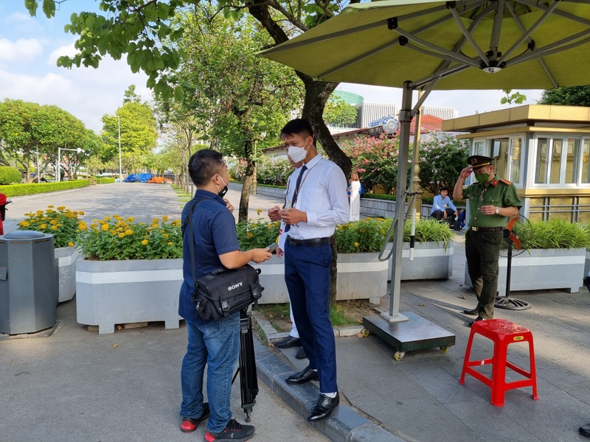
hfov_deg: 67.3
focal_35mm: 26
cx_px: 295
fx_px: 443
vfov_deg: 53.1
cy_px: 221
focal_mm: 5.4
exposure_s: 1/1040
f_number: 1.8
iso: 50
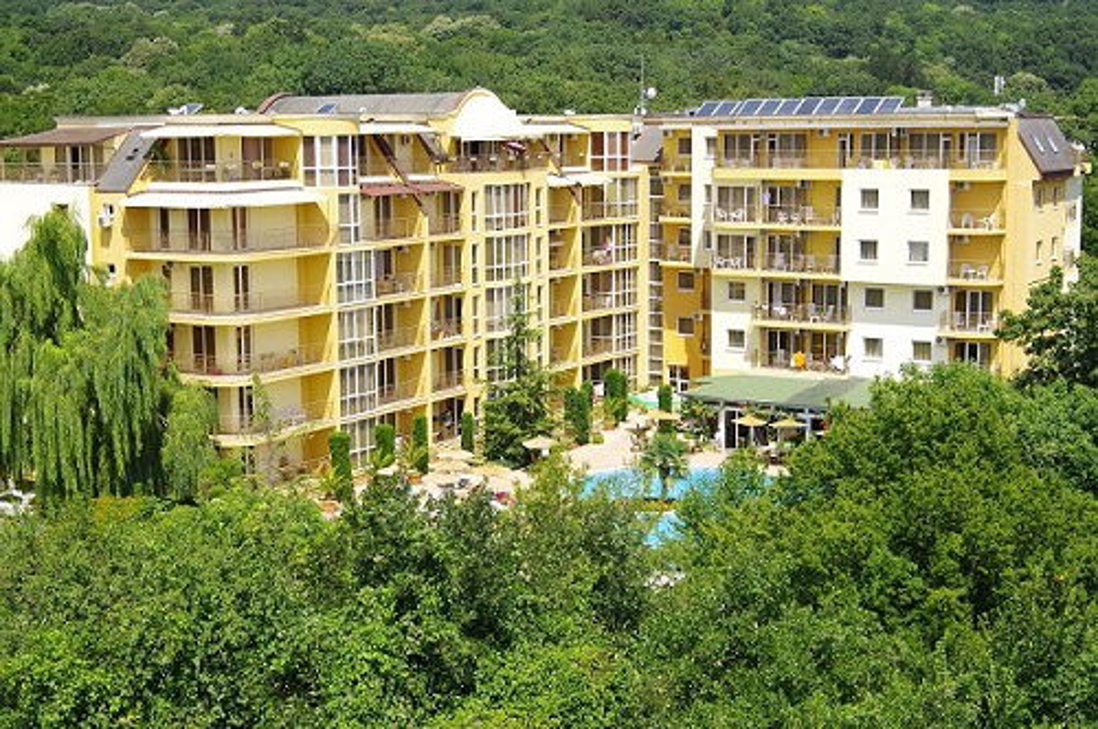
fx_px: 1645
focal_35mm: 54
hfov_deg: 36.9
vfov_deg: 25.0
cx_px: 549
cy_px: 364
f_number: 5.6
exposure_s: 1/250
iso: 100
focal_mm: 36
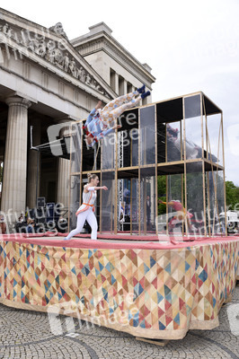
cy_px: 180
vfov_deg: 60.3
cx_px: 120
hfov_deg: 42.3
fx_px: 309
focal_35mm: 31
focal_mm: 31
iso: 160
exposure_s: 1/160
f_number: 6.3
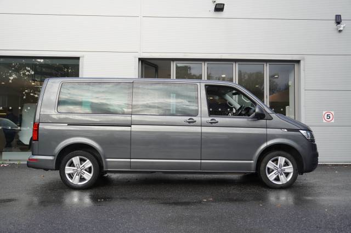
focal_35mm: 34
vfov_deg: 38.3
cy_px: 116
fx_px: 336
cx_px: 176
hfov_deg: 55.1
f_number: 4.5
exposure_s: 1/160
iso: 125
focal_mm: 23
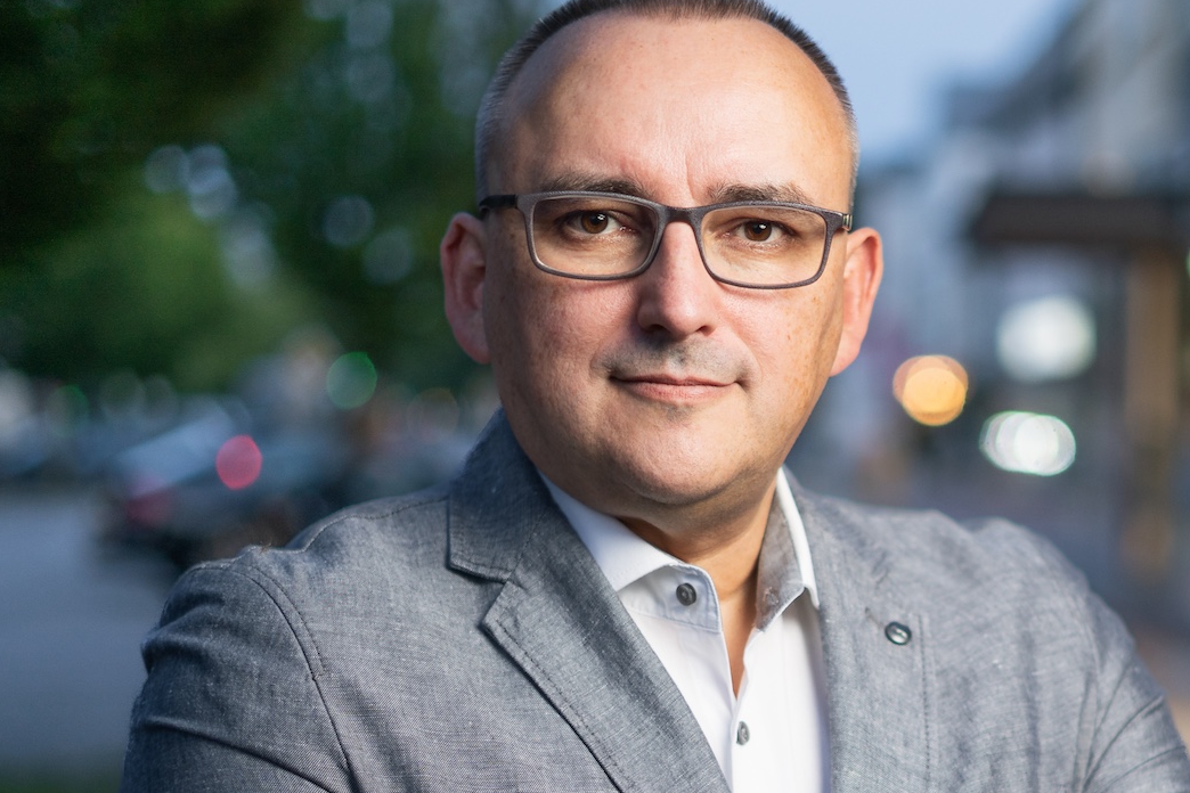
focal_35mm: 102
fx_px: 3371
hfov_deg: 19.8
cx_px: 970
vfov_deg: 13.3
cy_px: 676
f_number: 1.8
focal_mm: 50
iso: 160
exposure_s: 1/125
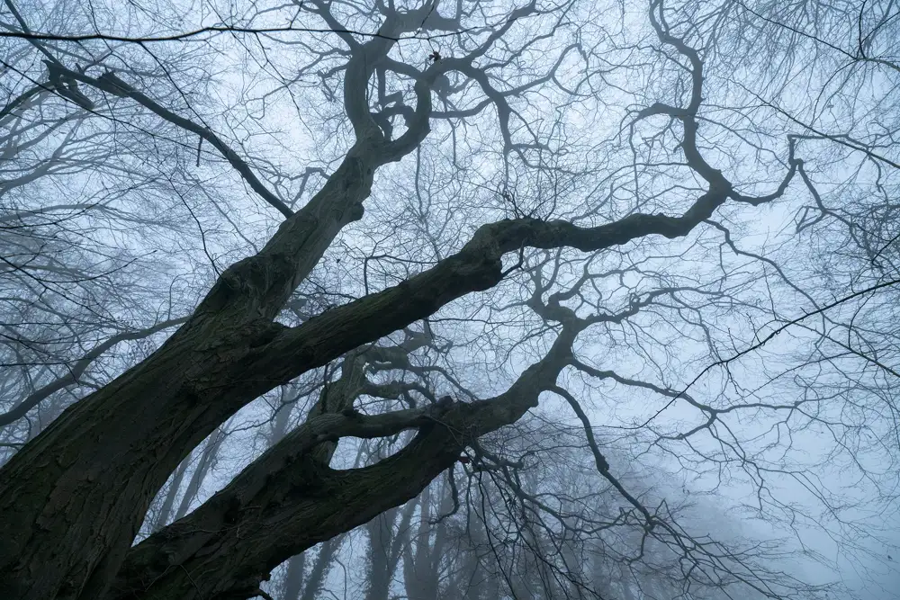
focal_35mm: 14
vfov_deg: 81.2
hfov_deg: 104.2
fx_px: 350
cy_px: 300
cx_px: 450
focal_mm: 14
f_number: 6.3
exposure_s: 1/60
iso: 800
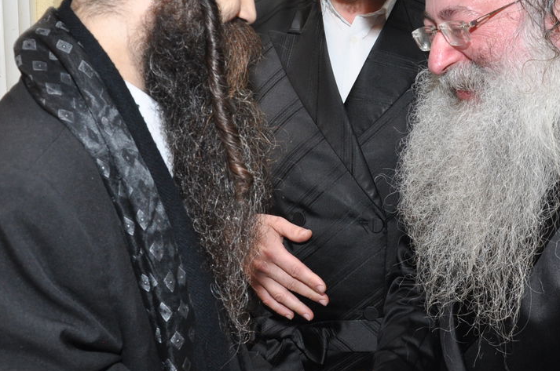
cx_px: 334
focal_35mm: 53
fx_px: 823
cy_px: 137
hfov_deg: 37.4
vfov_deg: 25.4
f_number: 5.6
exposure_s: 1/60
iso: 500
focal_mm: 18
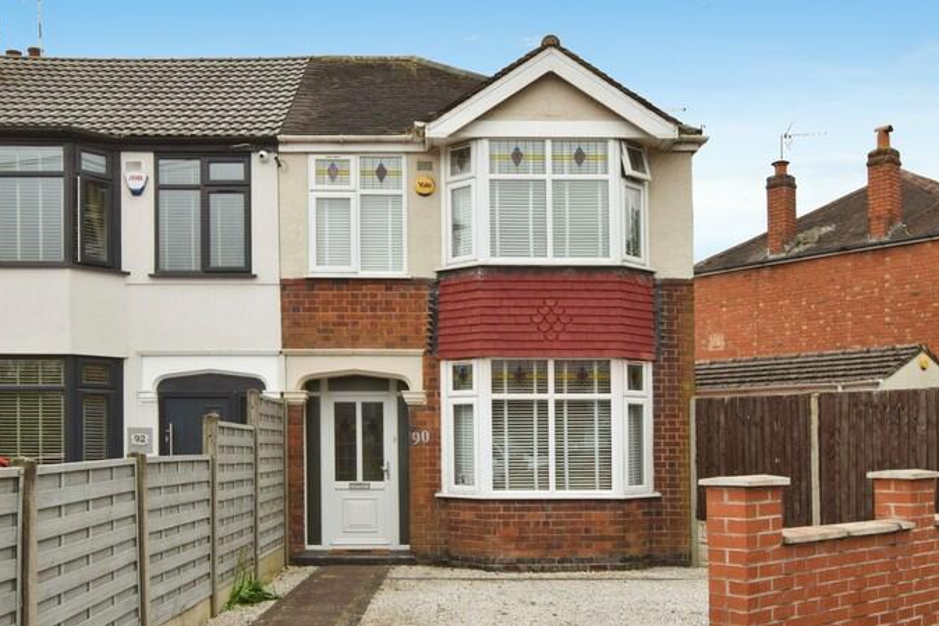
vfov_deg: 34.3
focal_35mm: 39
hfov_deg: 49.8
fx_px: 1011
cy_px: 365
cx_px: 439
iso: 200
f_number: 8
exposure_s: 1/250
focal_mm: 17
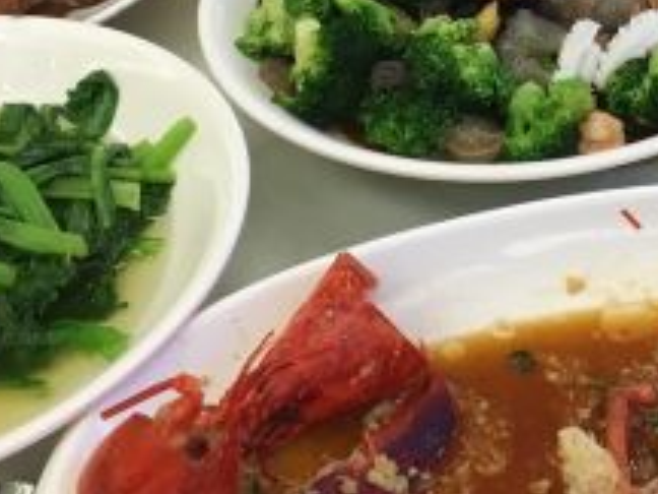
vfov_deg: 15.4
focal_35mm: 94
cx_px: 536
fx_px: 1787
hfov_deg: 20.6
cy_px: -20
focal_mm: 4.15
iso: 64
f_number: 2.2
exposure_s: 1/33
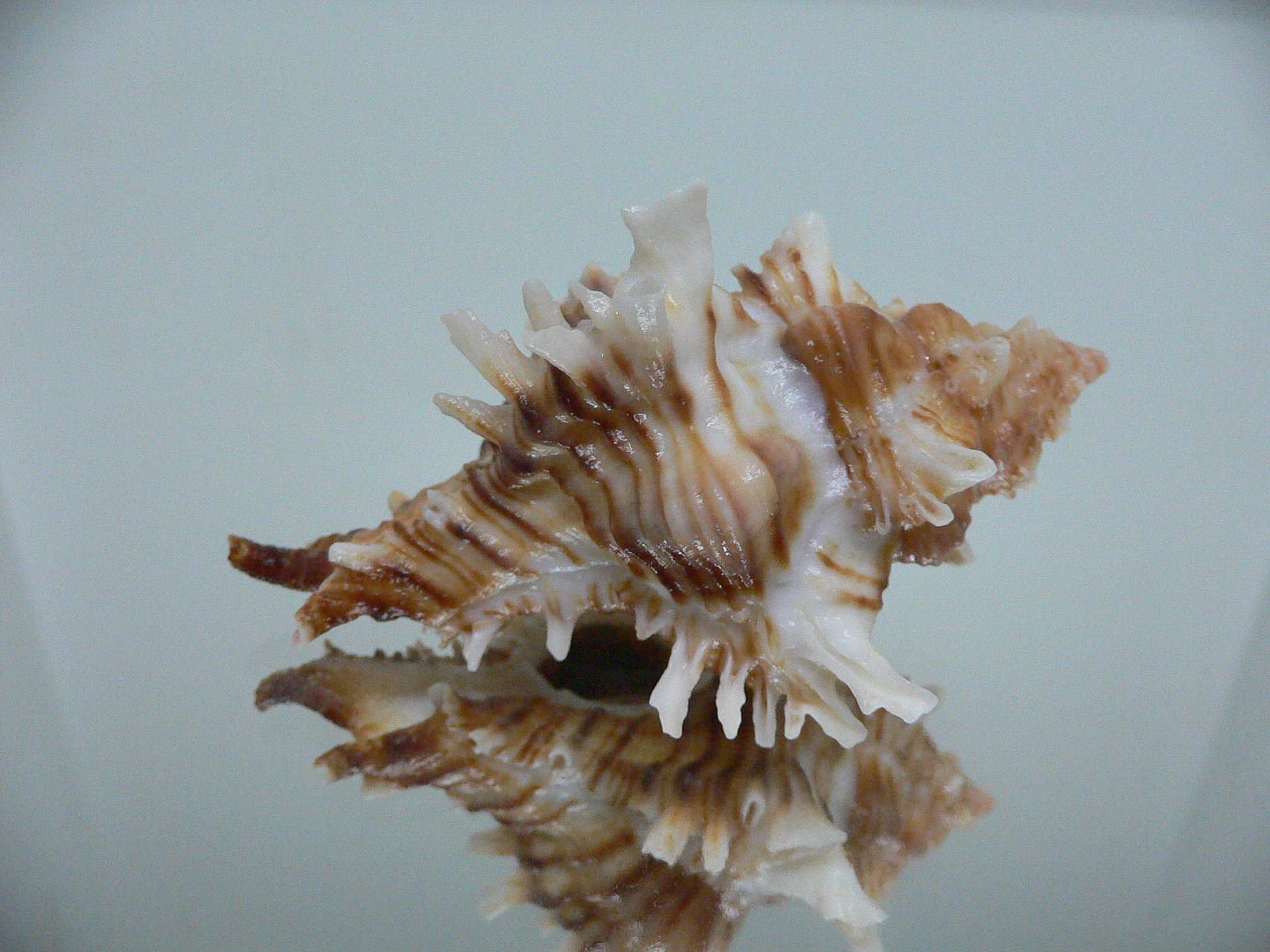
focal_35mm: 35
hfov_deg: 52.6
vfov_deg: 40.7
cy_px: 476
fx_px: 1284
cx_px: 635
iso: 200
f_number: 2.8
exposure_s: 1/50
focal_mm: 4.6
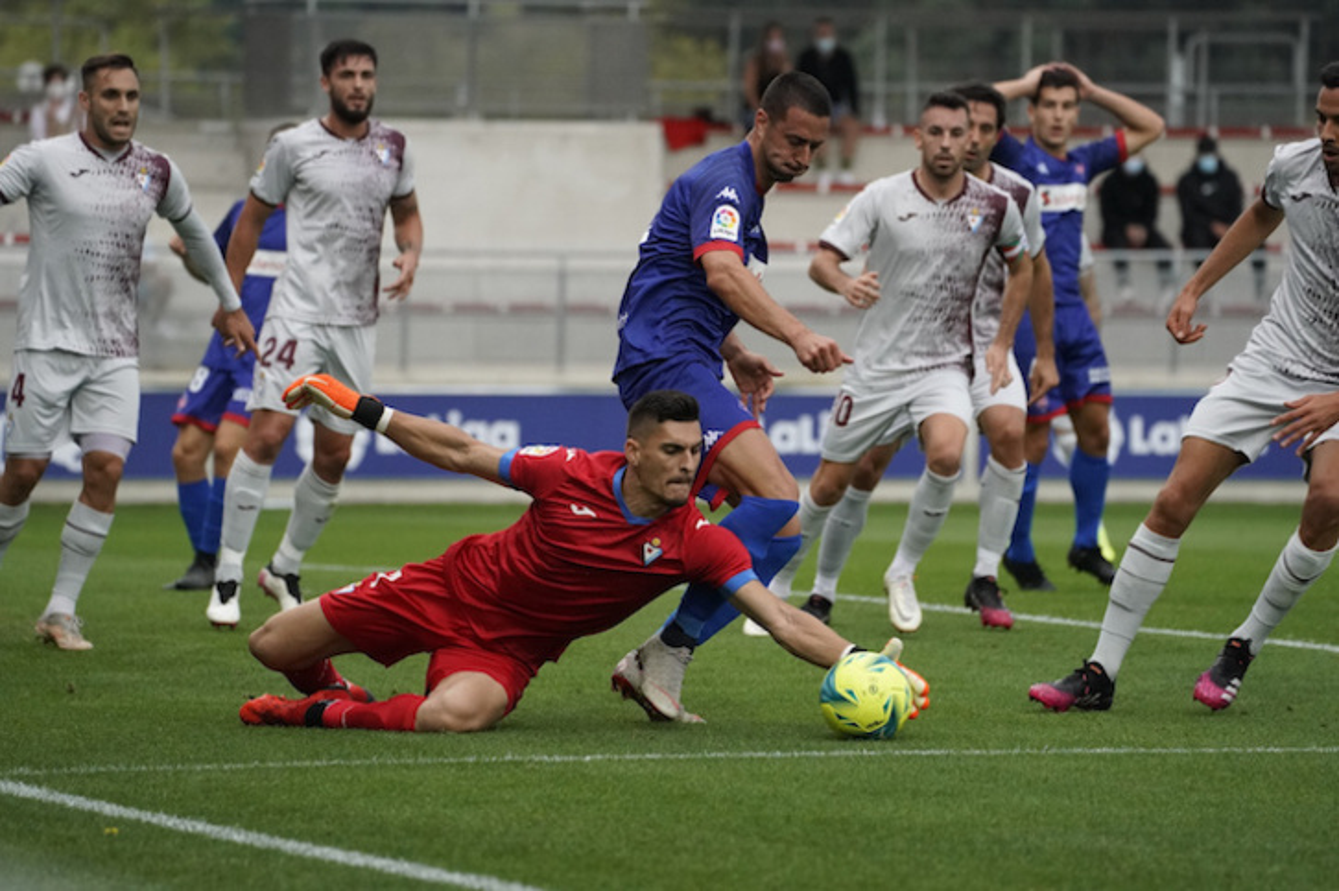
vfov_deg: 5.6
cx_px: 670
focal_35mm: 247
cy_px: 446
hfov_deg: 8.3
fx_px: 9180
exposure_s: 1/2000
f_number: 5.6
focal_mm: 247
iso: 6400
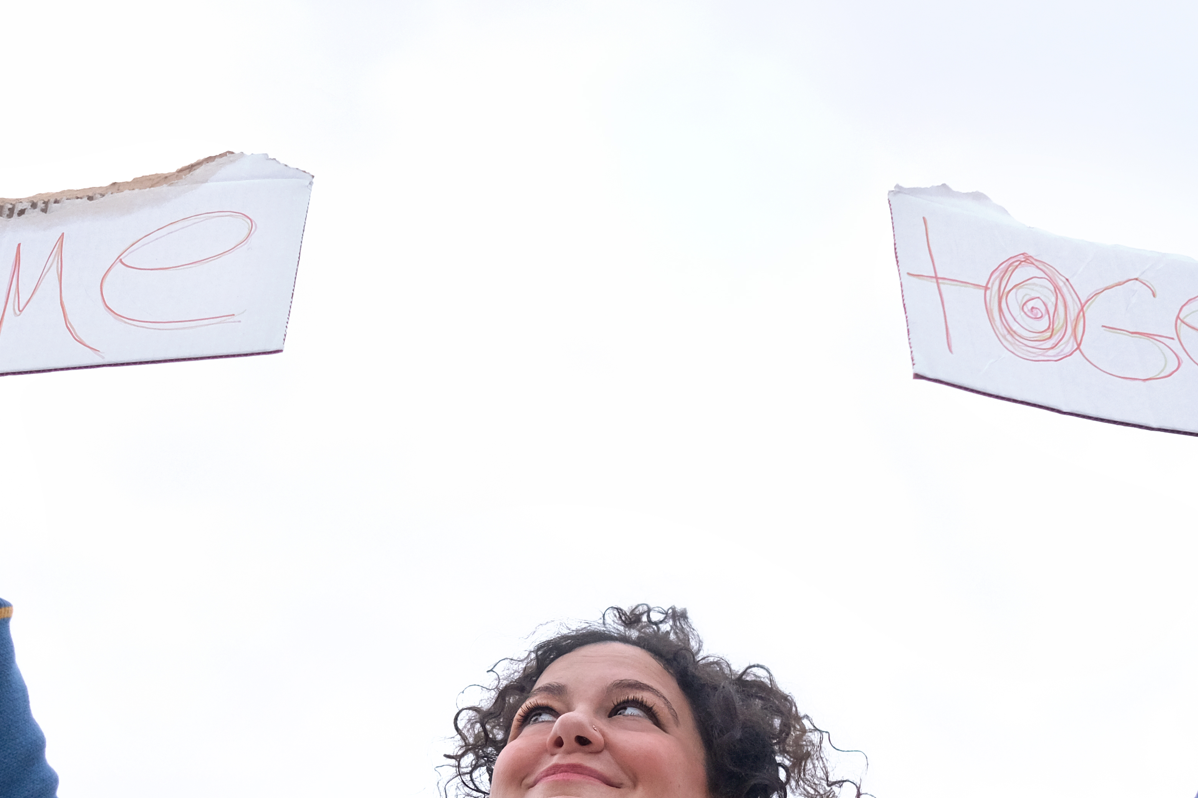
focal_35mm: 70
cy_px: 646
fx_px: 2329
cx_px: 470
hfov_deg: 28.8
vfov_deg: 19.2
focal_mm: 23
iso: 800
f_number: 2.2
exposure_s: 1/1000
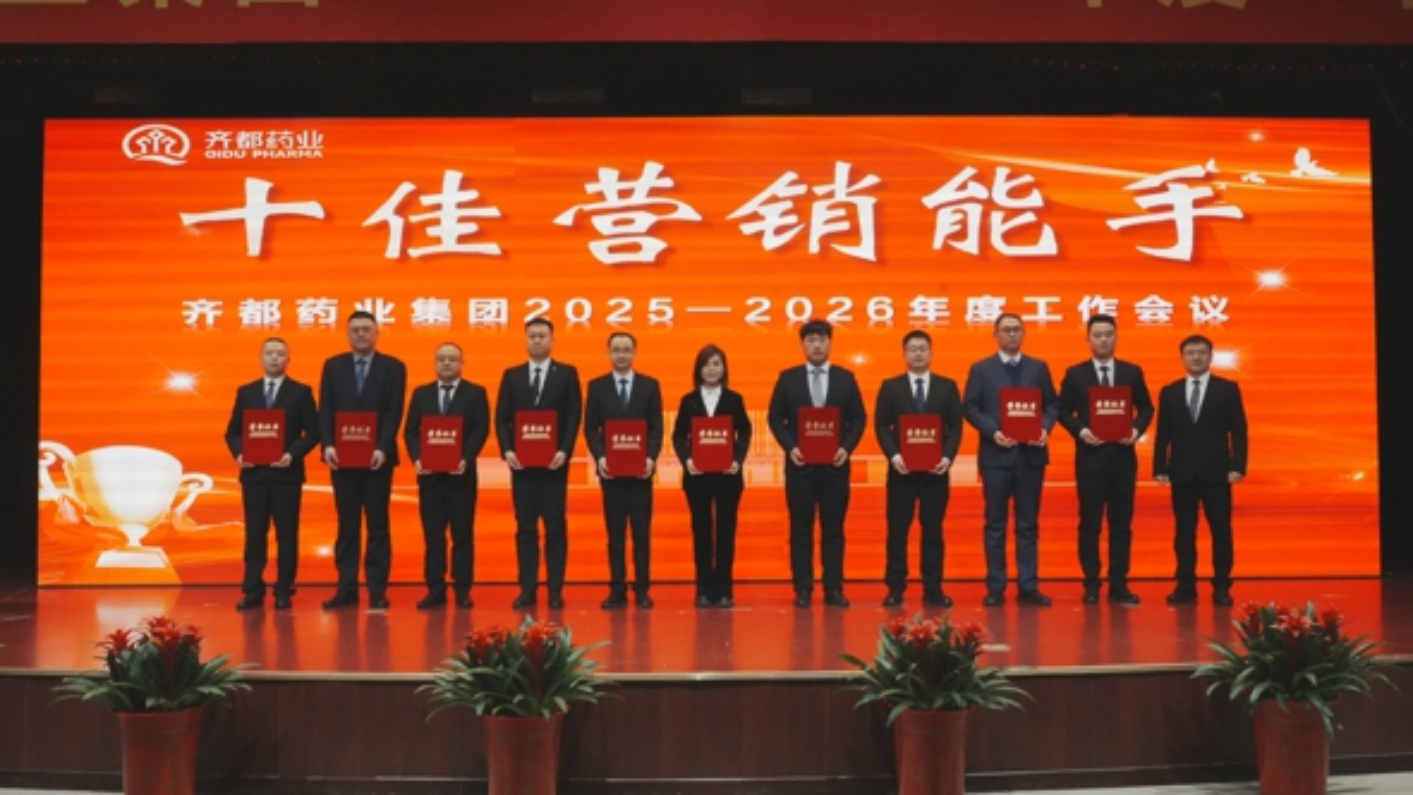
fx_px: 1237
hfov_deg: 59.5
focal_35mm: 33
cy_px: 429
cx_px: 716
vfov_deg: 35.6
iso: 12800
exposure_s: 1/320
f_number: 16
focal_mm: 31
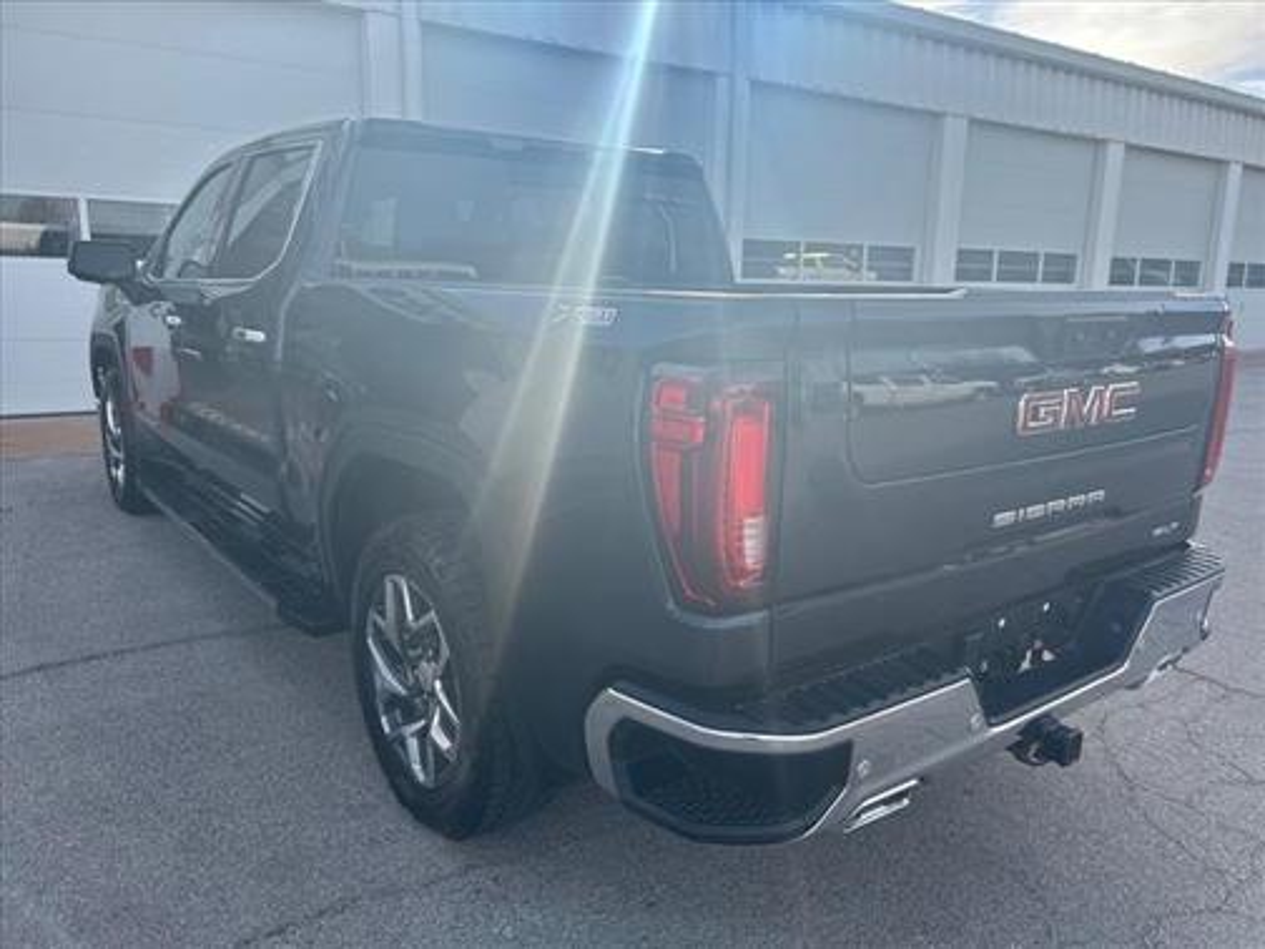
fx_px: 950
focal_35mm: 26
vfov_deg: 53.1
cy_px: 474
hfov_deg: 67.3
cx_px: 632
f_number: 1.5
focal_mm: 5.7
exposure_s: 1/2299
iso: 50
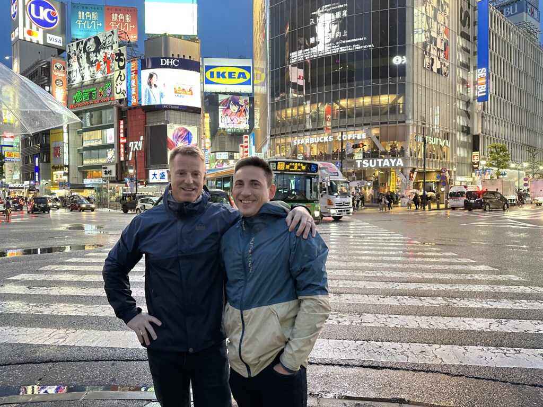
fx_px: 376
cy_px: 204
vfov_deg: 56.8
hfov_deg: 71.6
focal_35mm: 24
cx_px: 272
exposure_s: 1/60
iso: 320
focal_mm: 6.86
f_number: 1.78
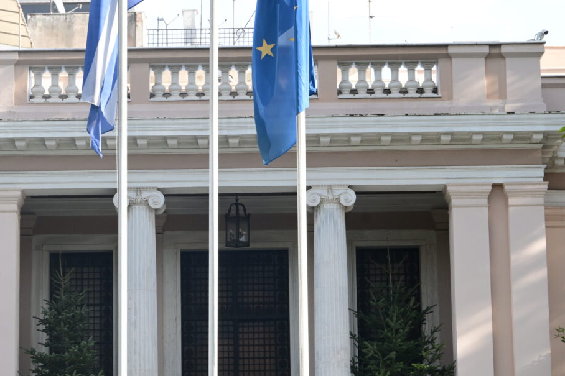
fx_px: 1867
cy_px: 219
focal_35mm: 119
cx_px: 247
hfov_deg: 17.2
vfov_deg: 11.5
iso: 500
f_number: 8
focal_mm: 60
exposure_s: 1/320
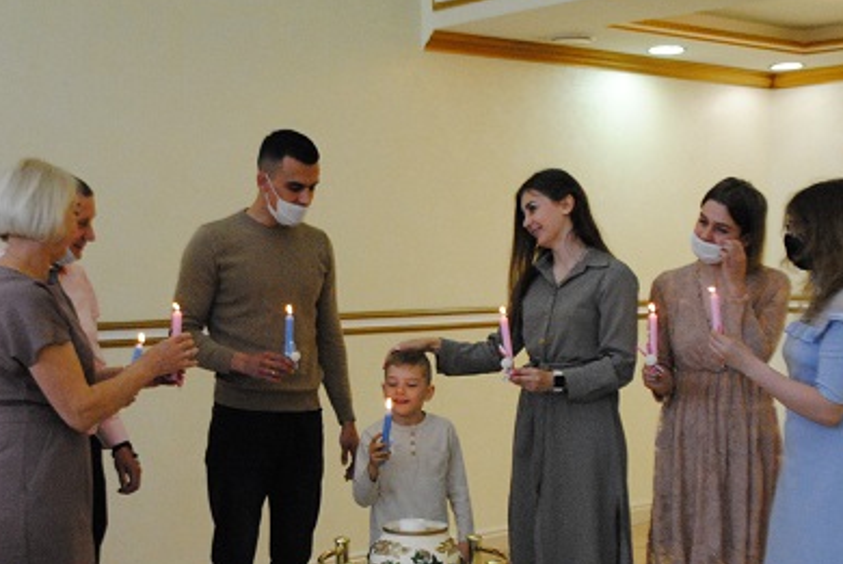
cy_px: 372
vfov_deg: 22.6
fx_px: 1407
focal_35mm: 60
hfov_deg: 33.3
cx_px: 357
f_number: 5
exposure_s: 1/100
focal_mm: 26
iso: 1600
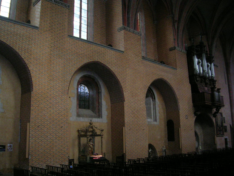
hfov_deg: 52.6
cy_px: 88
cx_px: 117
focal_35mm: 35
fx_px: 237
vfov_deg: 40.7
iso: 200
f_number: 2.8
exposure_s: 1/60.1
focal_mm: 5.4
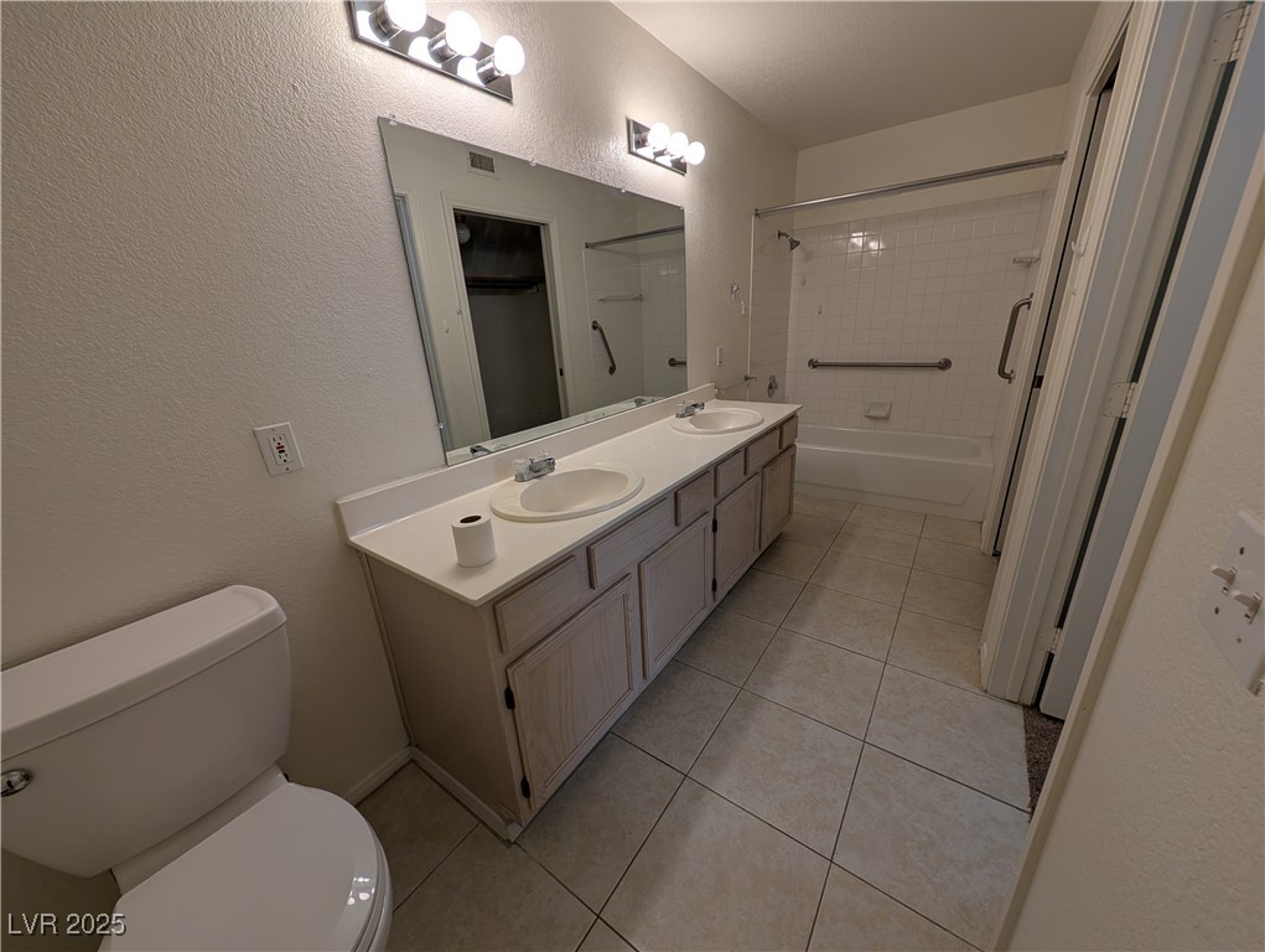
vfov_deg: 94.6
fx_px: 439
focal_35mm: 12
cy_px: 476
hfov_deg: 110.5
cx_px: 632
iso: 53
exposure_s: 1/125
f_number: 1.7
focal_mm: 2.02
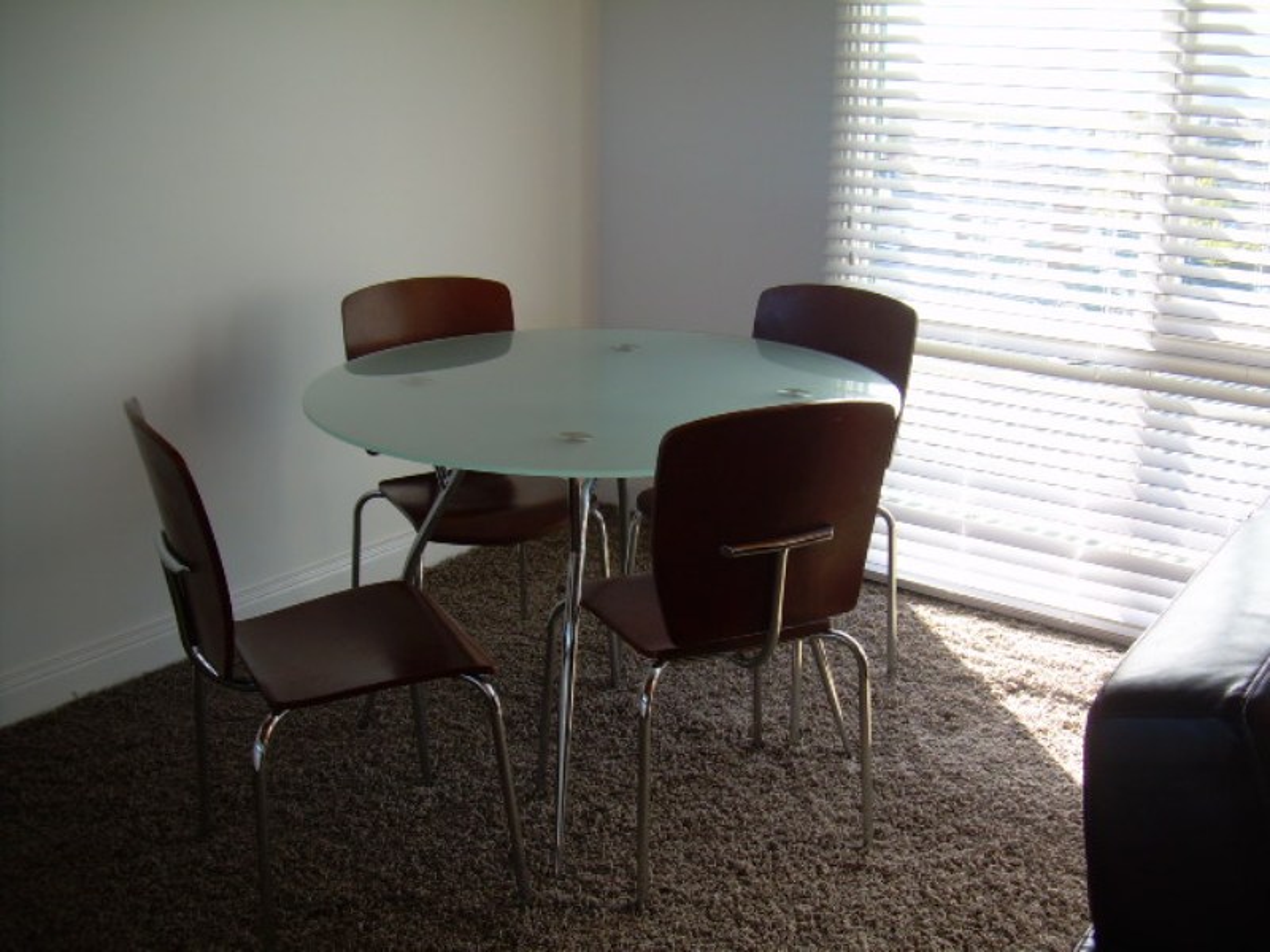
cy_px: 476
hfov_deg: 49.0
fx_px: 1394
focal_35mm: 38
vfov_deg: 37.7
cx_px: 635
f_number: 2.8
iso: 50
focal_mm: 6.3
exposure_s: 1/77.8
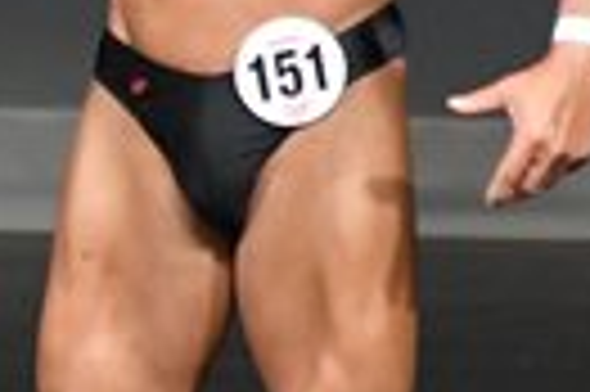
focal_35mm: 1863
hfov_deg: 1.1
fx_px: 30494
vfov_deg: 0.7
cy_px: 54
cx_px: -804
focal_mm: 210
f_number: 5.6
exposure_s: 1/400
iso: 4000
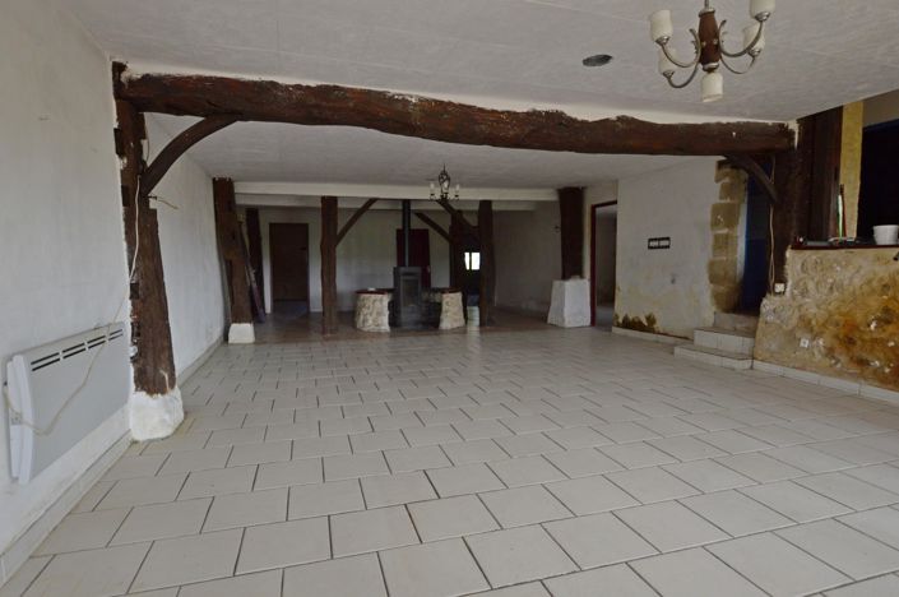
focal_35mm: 20
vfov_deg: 63.1
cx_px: 450
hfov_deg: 85.5
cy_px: 298
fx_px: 486
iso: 400
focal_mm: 13
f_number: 5.6
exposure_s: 1/125
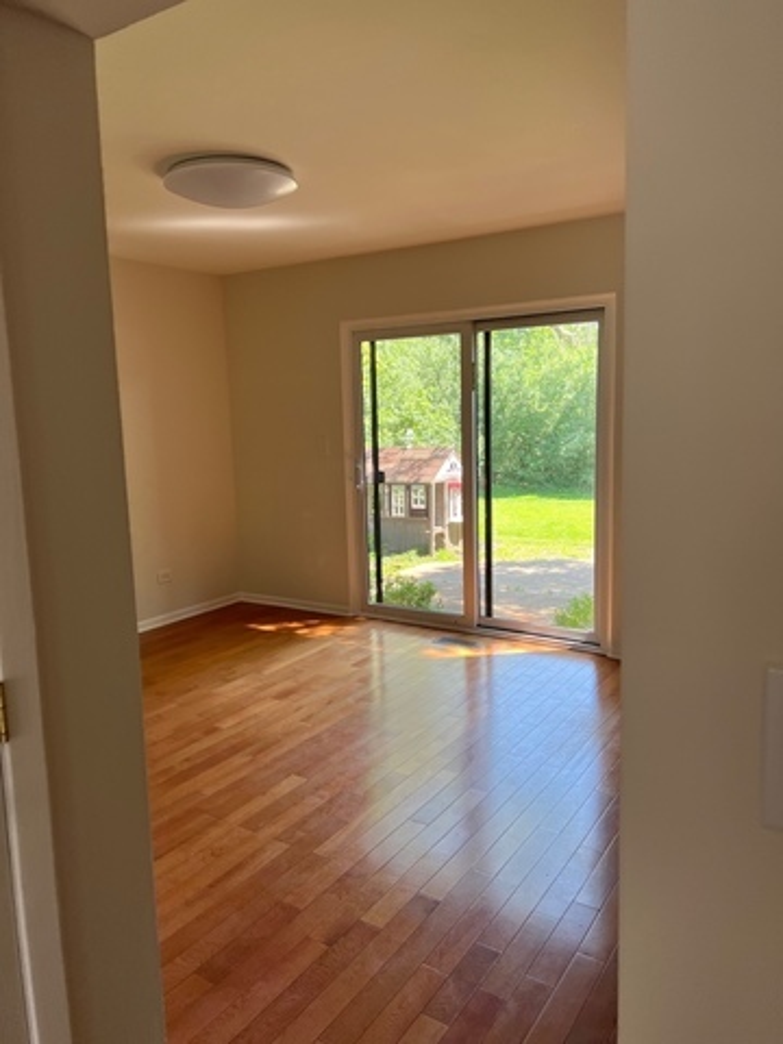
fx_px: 784
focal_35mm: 26
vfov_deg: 67.3
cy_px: 522
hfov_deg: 53.1
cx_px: 392
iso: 64
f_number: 1.5
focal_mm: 5.7
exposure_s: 1/129
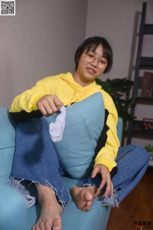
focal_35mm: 35
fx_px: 223
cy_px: 115
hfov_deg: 37.9
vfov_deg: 54.4
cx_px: 76
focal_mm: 35
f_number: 5
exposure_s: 1/200
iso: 800
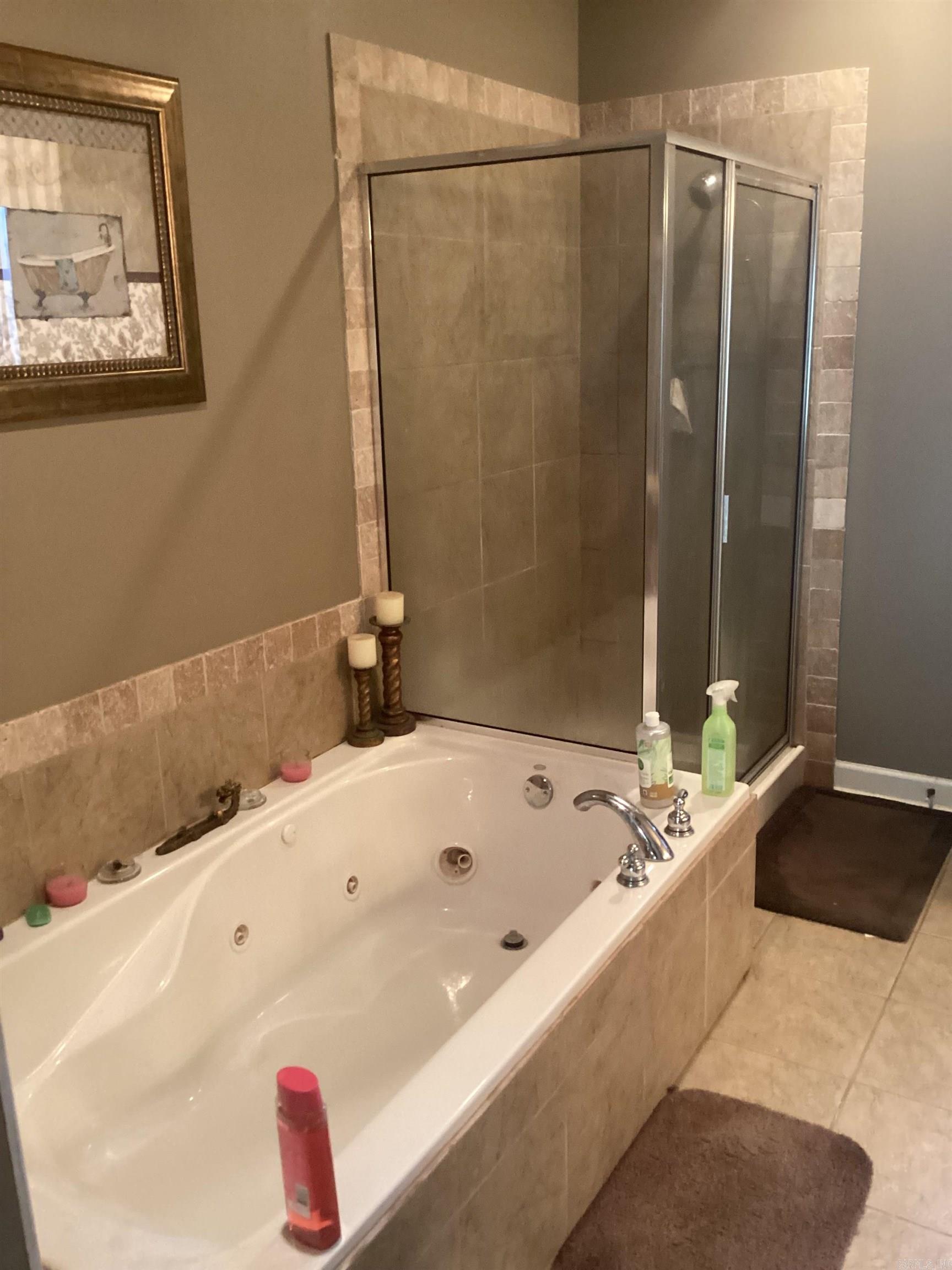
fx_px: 1137
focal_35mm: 31
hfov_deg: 45.4
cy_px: 635
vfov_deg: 58.4
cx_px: 476
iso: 320
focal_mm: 3.3
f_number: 2.4
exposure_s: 1/30
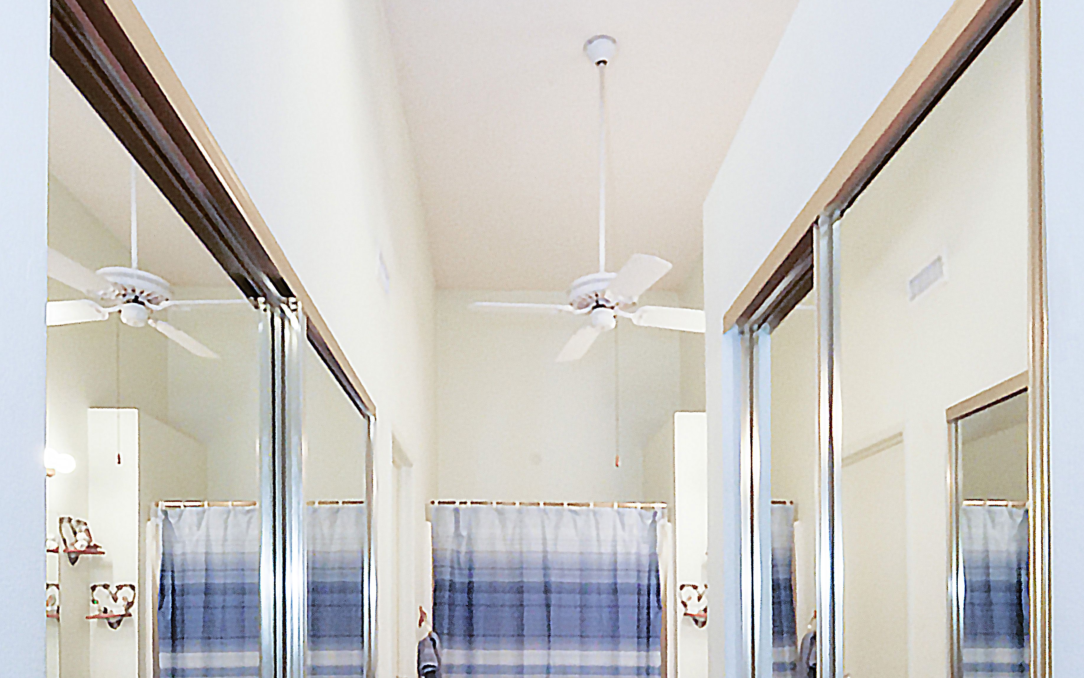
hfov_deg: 74.8
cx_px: 556
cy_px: 675
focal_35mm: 24
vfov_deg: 43.8
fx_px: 709
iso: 2500
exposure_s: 1/100
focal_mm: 8
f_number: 8
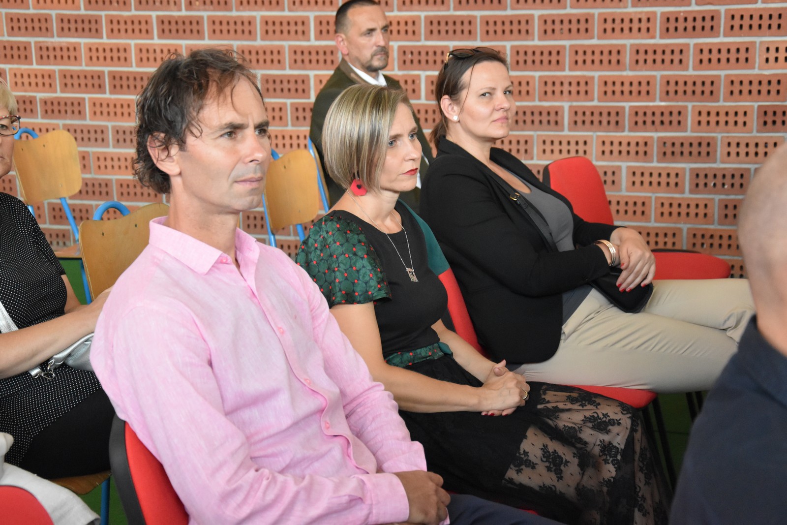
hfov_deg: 28.1
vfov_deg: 18.9
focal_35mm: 72
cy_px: 262
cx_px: 394
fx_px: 1574
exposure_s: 1/80
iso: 3200
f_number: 4.8
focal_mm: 48
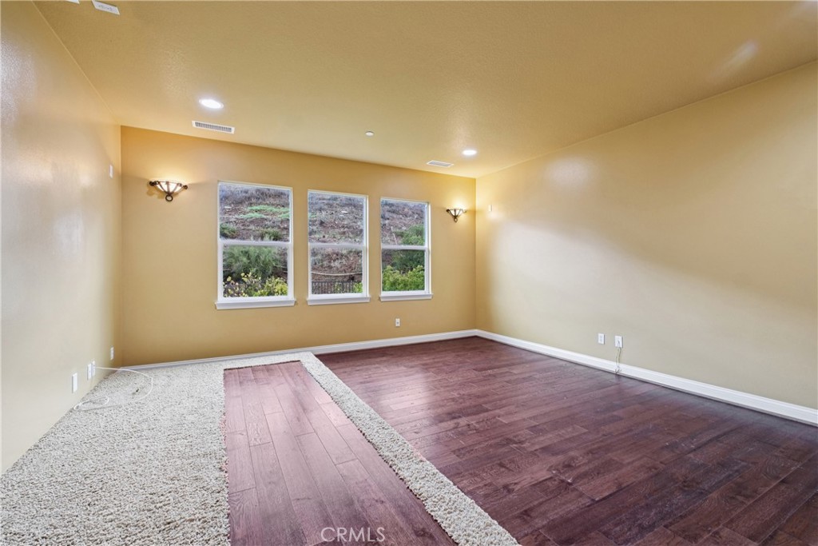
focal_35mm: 15
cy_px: 273
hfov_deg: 100.4
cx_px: 409
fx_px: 341
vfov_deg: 77.3
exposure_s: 1/4
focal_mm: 10
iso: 400
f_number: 8
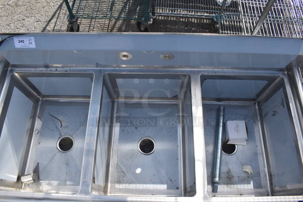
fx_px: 227
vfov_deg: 48.0
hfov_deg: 67.3
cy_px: 101
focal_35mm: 27
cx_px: 152
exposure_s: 1/400
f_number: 8
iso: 200
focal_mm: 18
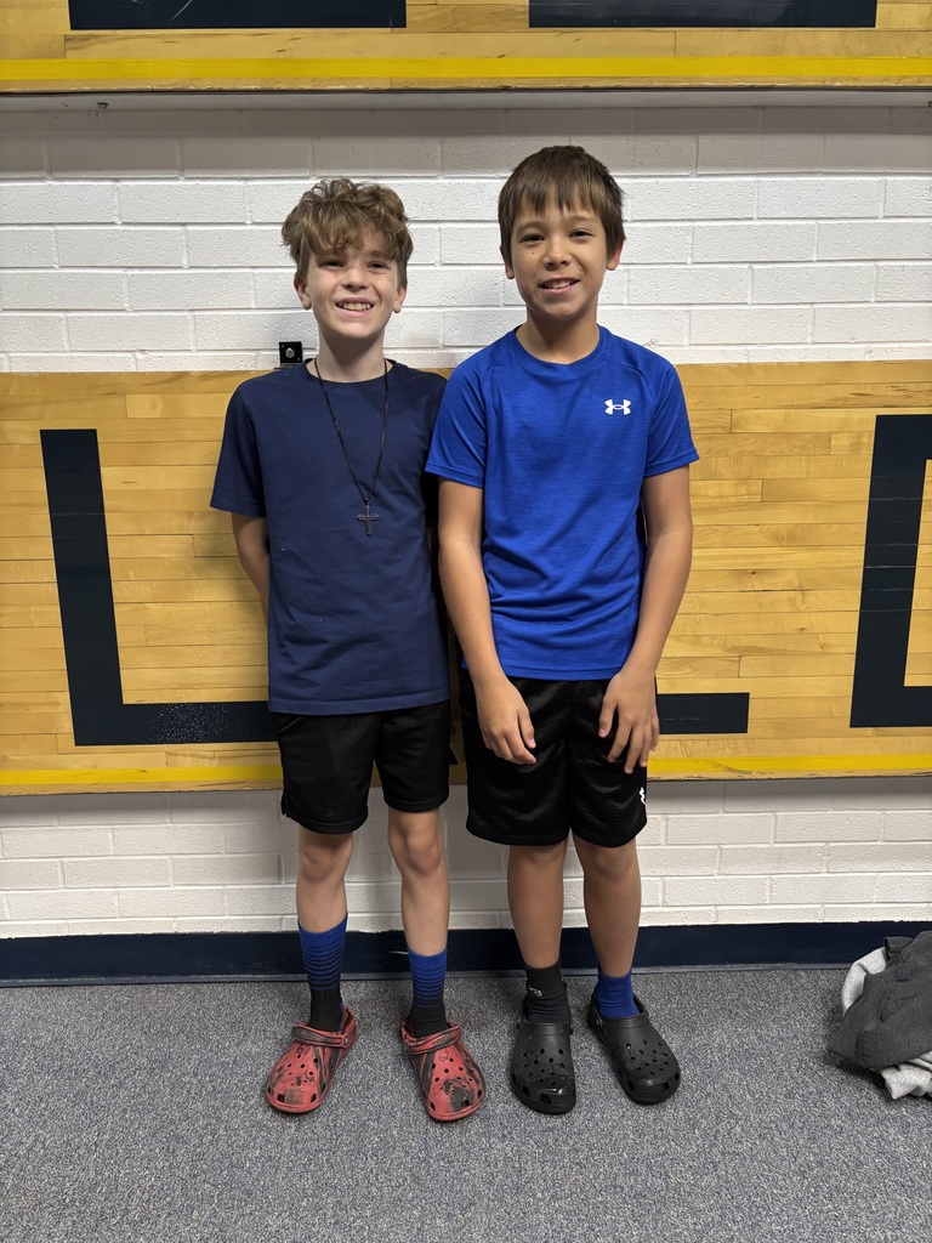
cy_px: 622
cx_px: 466
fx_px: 933
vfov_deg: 67.3
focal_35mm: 26
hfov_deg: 53.1
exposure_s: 1/60
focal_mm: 5.96
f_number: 1.6
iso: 200
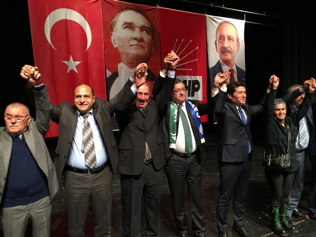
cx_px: 158
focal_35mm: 29
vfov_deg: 48.2
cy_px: 118
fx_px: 265
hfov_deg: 61.7
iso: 80
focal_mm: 4.15
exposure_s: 1/17
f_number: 2.2
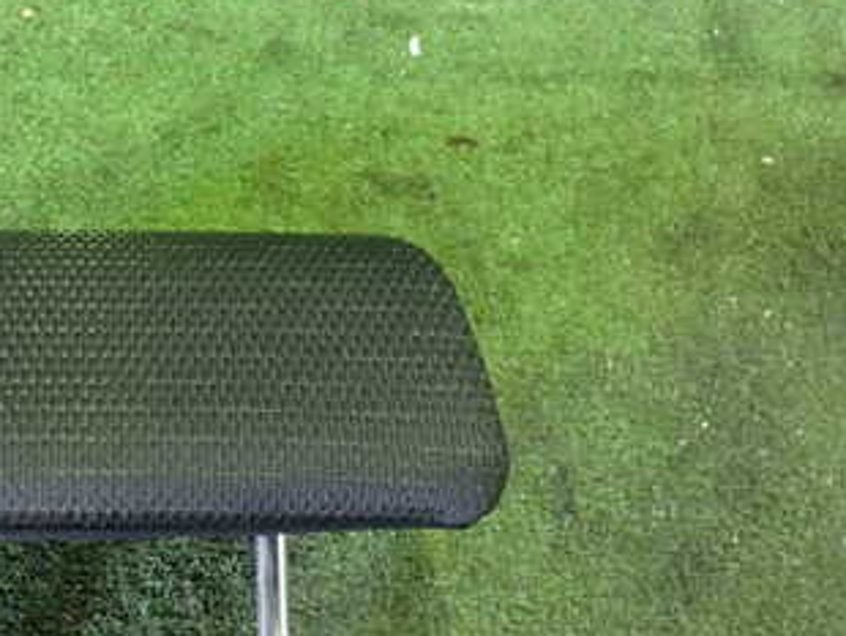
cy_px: 557
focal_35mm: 58
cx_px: 96
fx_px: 1419
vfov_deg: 24.6
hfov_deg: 31.7
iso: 800
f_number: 2.3
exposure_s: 1/30
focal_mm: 5.4
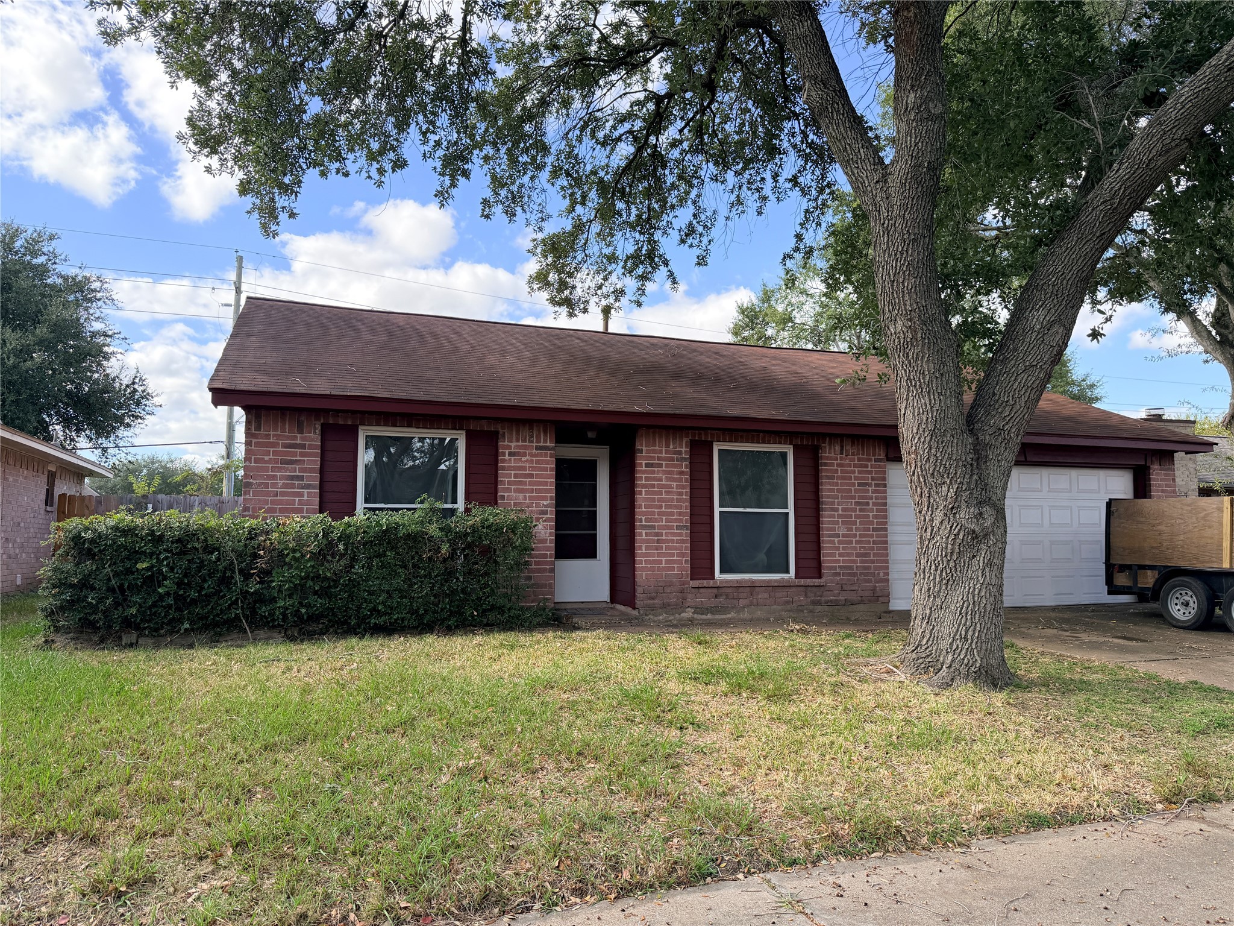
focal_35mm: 24
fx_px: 856
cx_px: 617
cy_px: 463
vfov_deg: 56.8
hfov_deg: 71.6
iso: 100
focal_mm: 6.76
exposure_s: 1/1361
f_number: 1.78
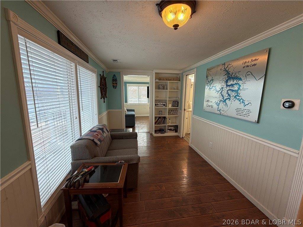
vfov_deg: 85.7
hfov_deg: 102.1
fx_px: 123
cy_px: 114
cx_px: 152
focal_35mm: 14
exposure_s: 1/120
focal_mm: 2.22
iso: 160
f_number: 2.2
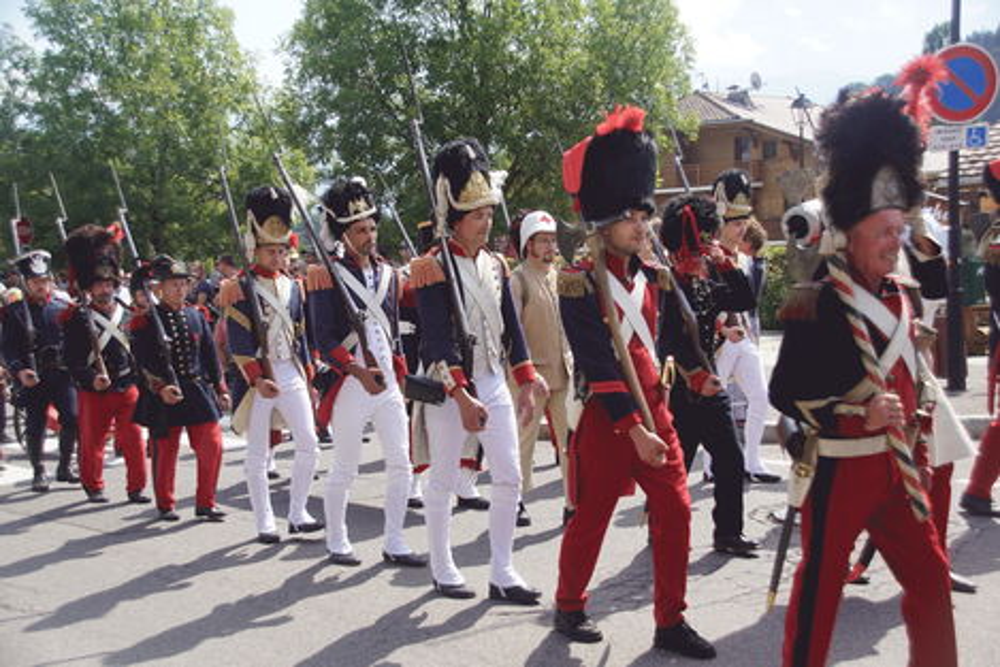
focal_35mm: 45
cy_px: 334
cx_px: 500
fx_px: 1250
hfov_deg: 43.6
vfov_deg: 29.9
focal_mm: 30
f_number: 5
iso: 100
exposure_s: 1/200
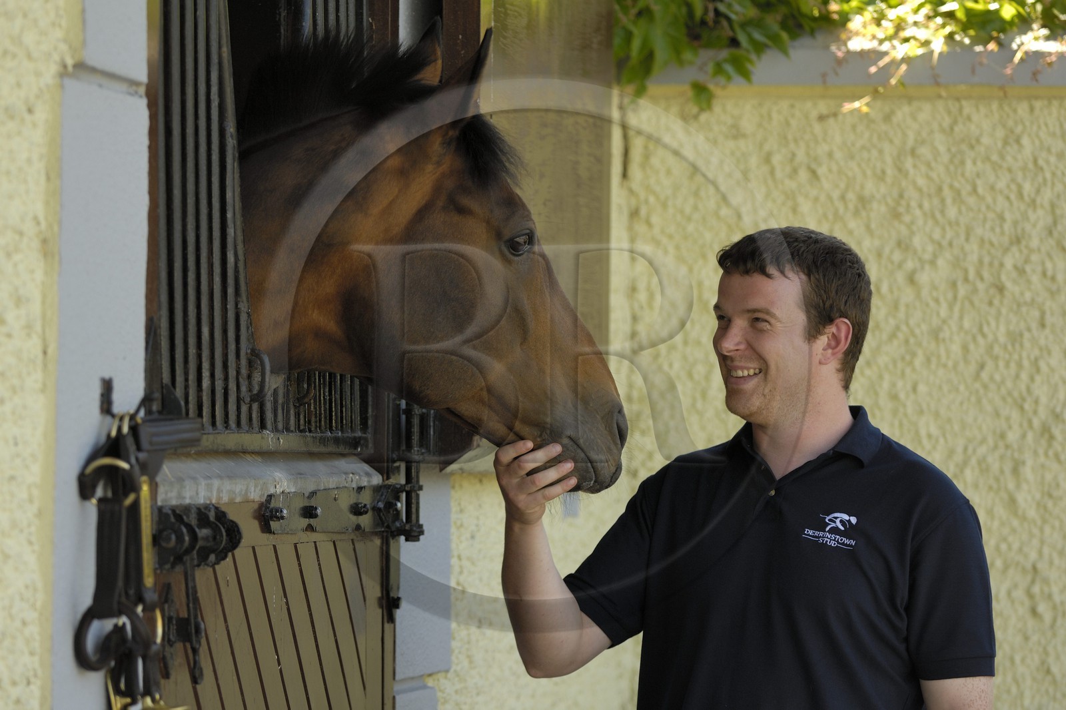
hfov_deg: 11.4
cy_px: 355
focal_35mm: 180
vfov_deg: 7.6
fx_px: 5329
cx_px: 533
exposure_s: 1/250
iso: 100
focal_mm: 120
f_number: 3
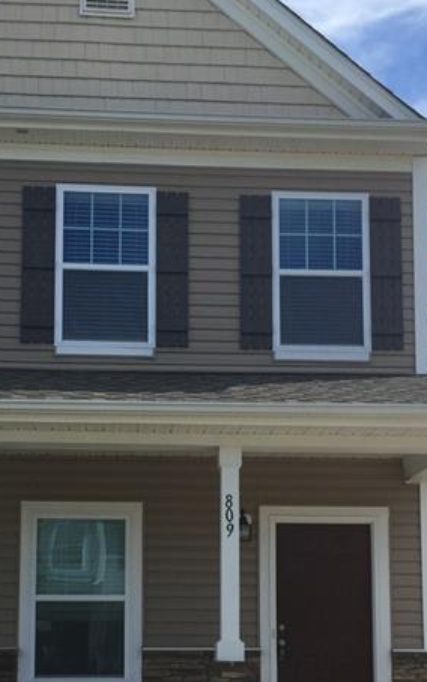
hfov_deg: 24.9
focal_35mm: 52
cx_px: 183
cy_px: 536
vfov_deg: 37.6
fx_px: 968
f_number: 2.2
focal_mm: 4.15
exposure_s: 1/1163
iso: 32
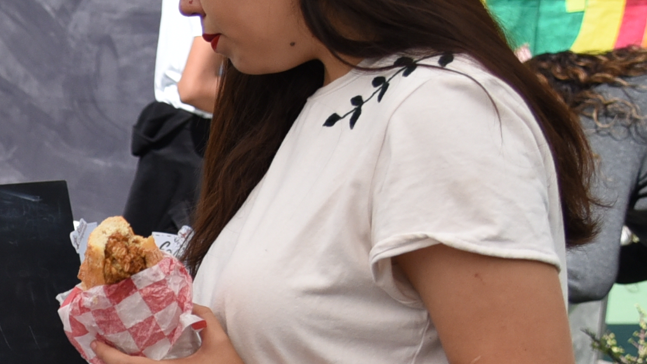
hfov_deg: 15.5
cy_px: 564
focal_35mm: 128
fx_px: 2196
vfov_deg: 9.2
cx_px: -304
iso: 800
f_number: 4
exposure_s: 1/4000
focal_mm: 30
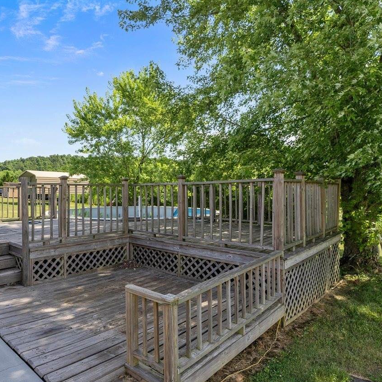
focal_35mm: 23
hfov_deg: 65.8
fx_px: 286
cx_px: 129
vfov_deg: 67.5
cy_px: 192
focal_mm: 17.7
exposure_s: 1/250
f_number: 9
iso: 100
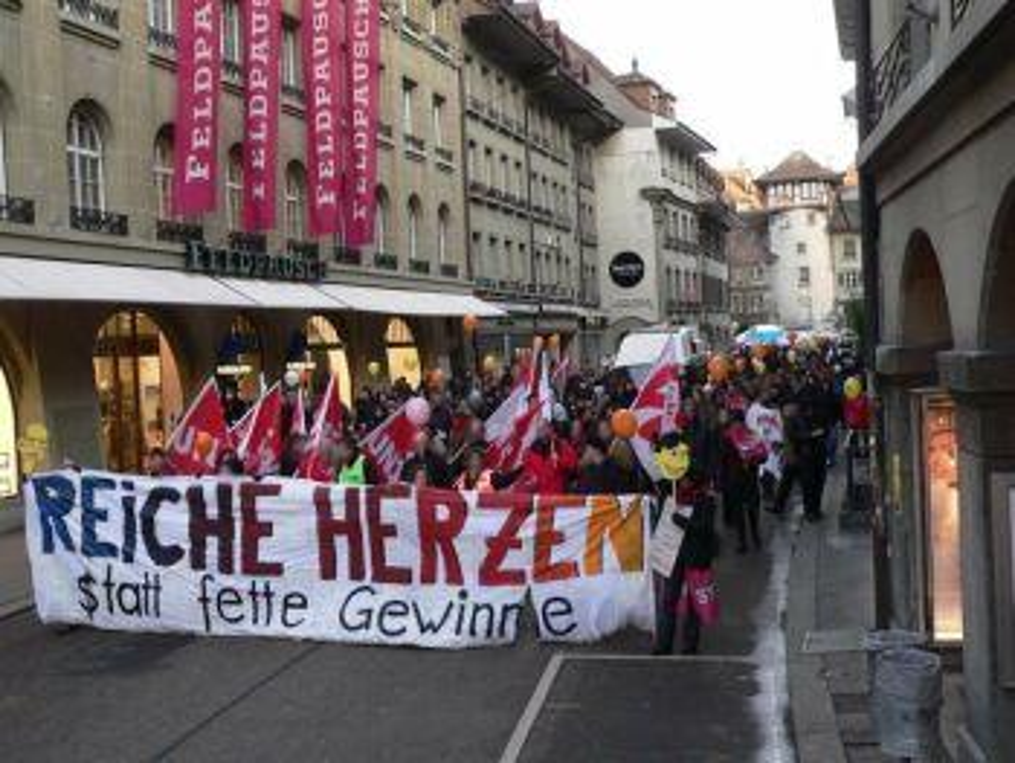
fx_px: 1320
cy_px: 382
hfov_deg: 42.0
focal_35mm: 45
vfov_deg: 32.2
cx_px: 508
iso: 150
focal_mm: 7.4
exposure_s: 1/80
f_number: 2.8
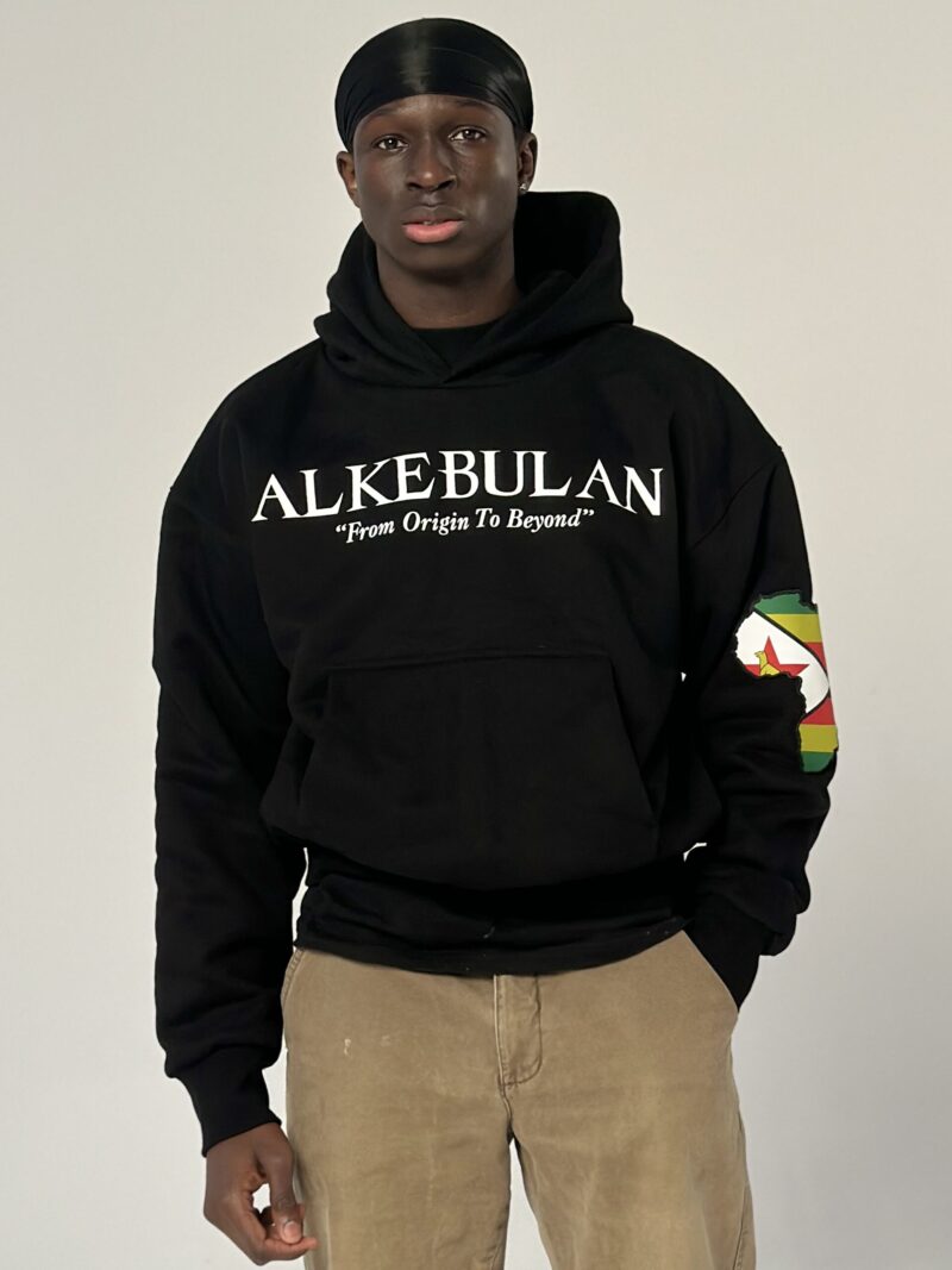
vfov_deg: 39.7
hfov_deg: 30.3
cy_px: 635
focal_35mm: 48
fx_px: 1760
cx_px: 476
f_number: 1.78
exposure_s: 1/60
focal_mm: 6.86
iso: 200
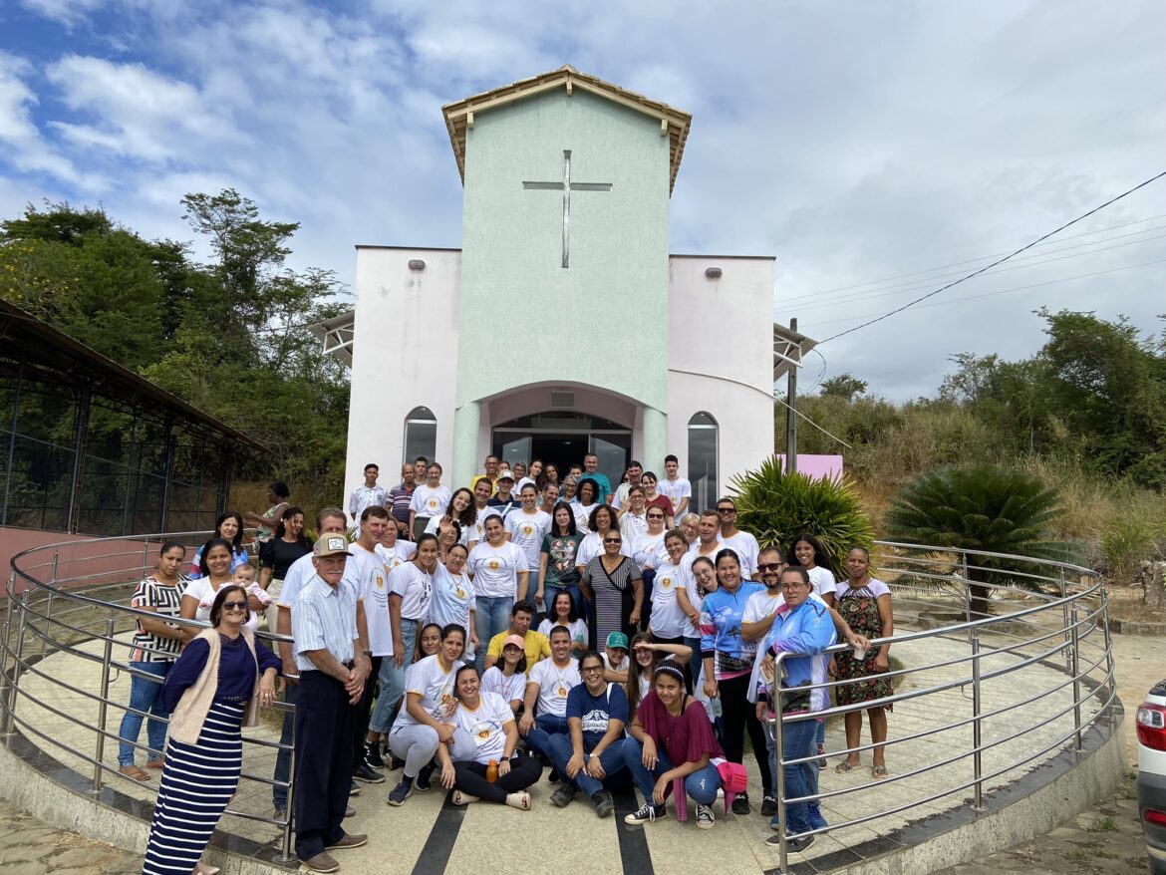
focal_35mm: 26
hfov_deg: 67.3
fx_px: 876
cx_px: 583
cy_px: 438
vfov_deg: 53.1
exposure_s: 1/3401
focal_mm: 4.25
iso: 32
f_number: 1.8
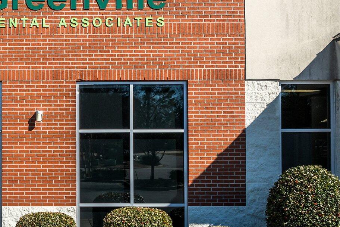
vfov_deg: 24.2
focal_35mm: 56
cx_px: 42
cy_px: 125
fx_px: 529
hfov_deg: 33.9
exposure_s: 1/4000
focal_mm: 12.29
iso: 120
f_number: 2.8
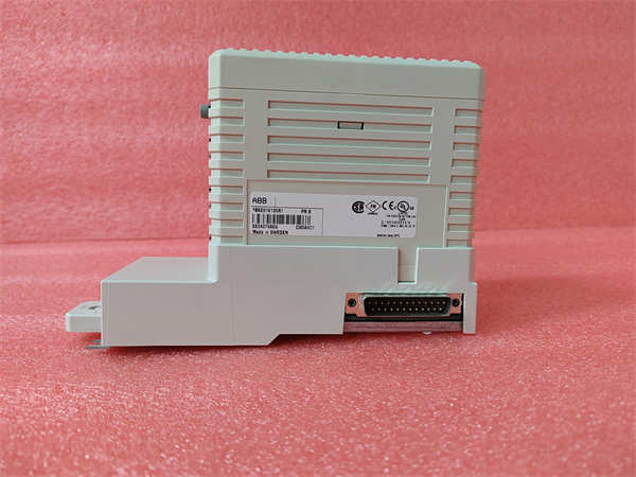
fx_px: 423
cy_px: 238
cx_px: 318
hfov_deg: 73.9
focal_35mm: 23
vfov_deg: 58.9
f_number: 1.9
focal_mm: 5.52
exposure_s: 1/50
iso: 1550
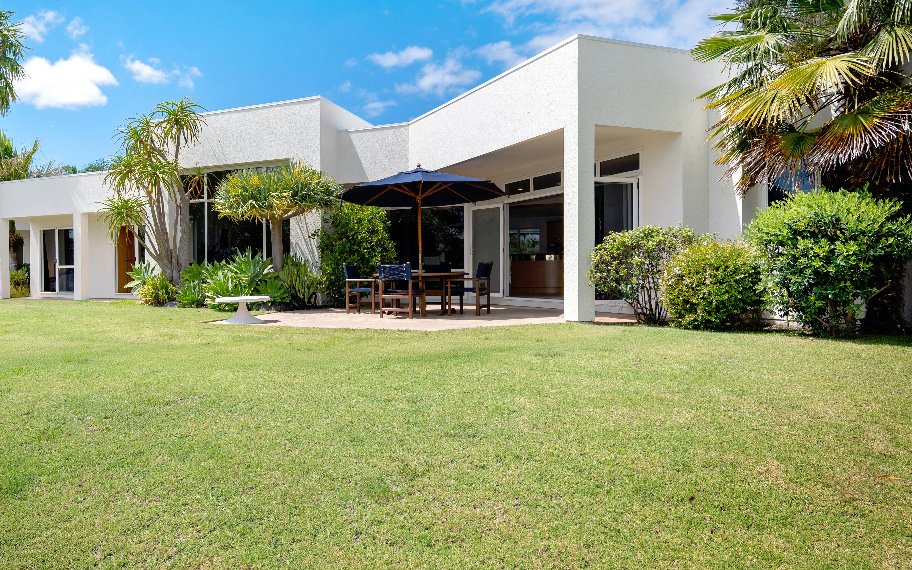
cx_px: 320
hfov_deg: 71.6
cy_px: 193
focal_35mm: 25
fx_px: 613
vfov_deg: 49.1
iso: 100
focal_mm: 18.5
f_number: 8
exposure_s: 1/250
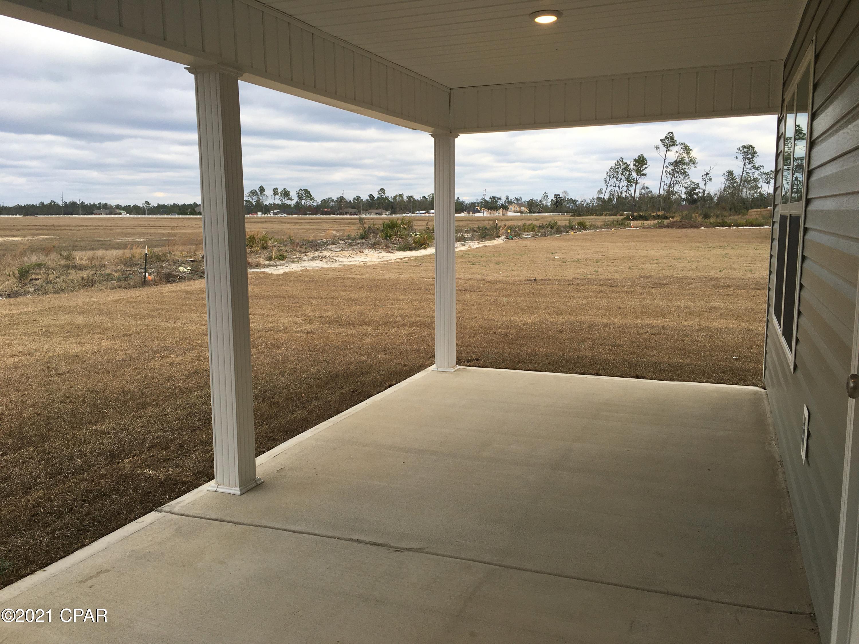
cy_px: 322
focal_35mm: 29
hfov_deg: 61.7
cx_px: 430
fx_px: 720
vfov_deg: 48.2
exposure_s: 1/299
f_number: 2.2
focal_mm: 4.15
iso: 25
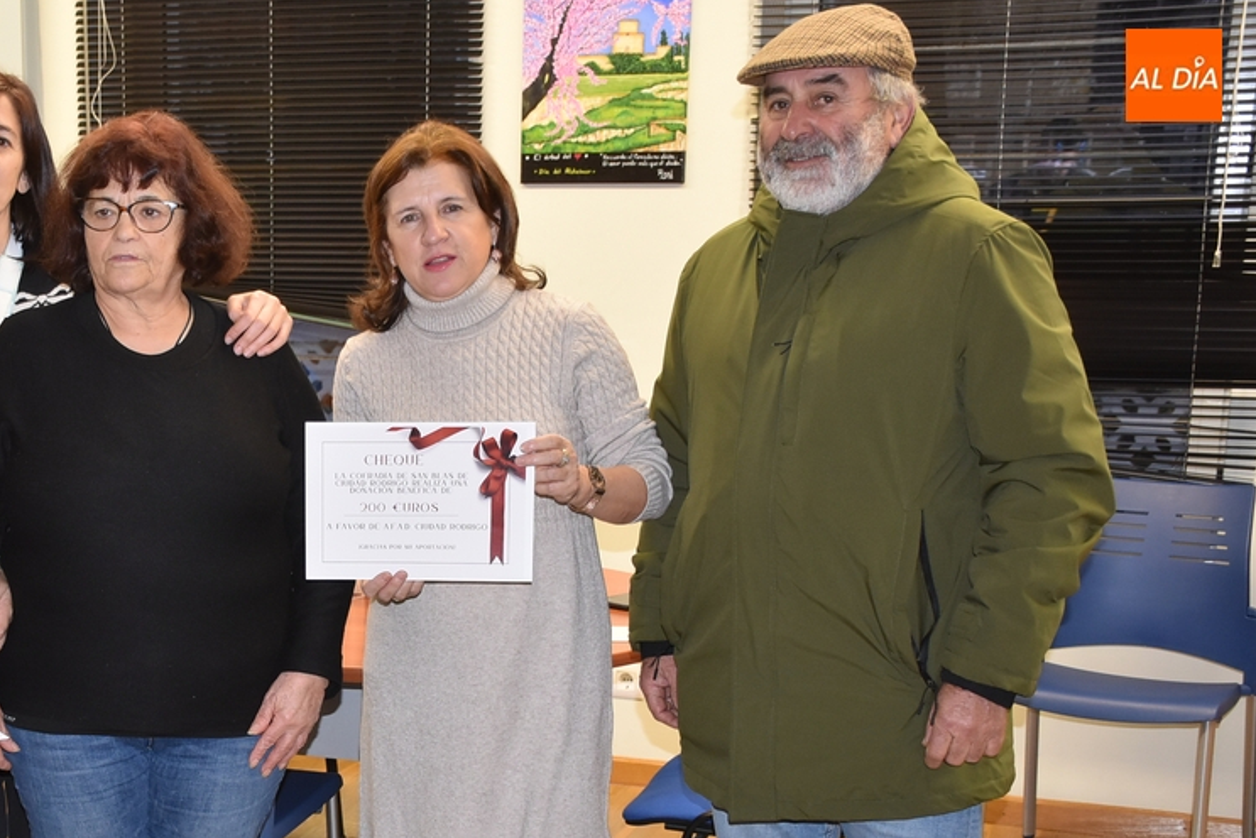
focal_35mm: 63
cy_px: 639
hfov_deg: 31.2
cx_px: 276
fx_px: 2199
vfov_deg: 21.4
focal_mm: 26
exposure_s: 1/60
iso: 800
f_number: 3.8
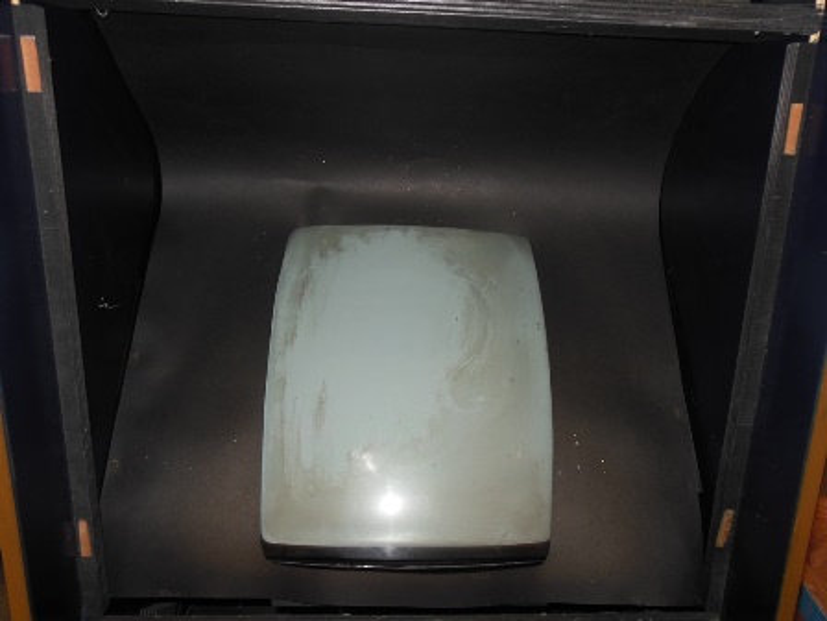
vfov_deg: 54.9
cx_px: 414
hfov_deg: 69.4
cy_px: 310
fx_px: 597
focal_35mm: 25
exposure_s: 1/25
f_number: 3.2
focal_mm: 4.5
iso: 125
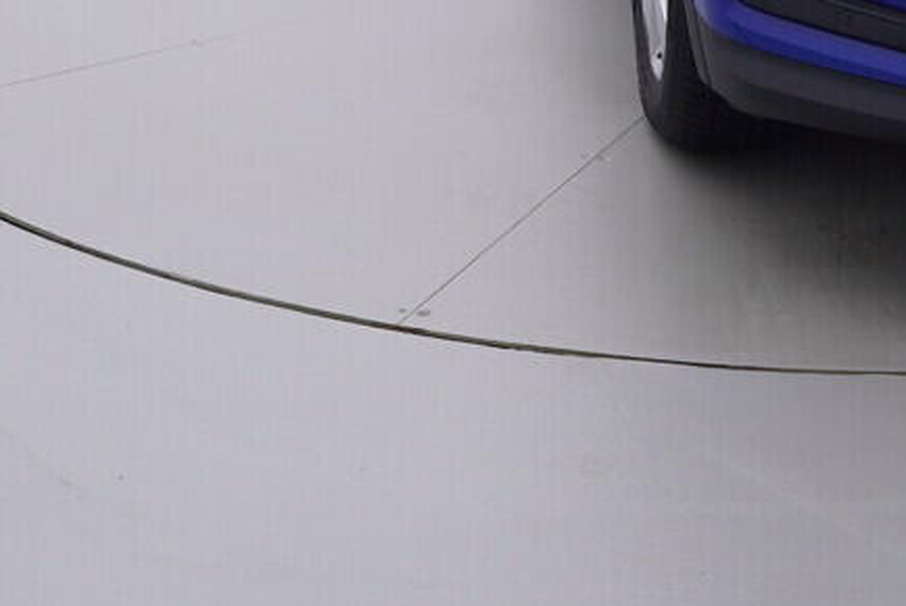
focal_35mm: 75
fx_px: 1880
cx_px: 864
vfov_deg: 16.7
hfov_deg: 26.0
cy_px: -299
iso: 200
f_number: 5
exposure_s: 1/80
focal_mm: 15
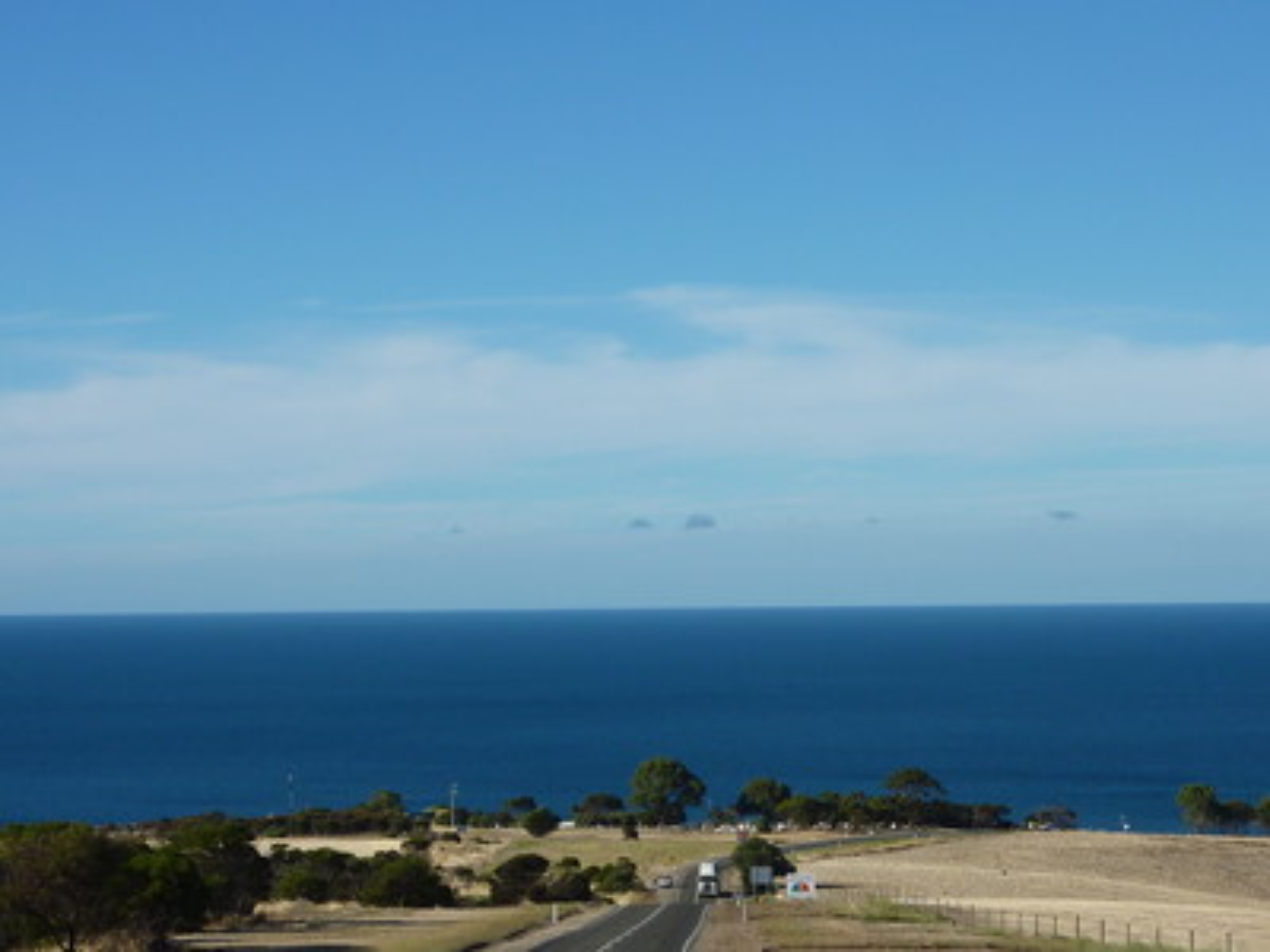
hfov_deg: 20.2
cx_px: 635
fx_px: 3559
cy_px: 476
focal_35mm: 97
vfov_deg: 15.2
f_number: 5.6
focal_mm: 11
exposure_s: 1/640
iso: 80
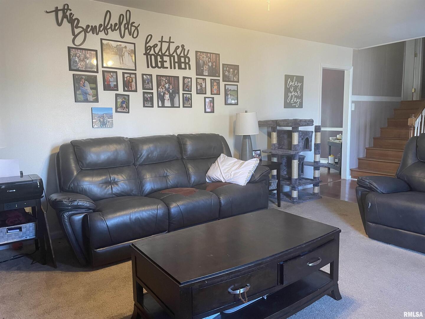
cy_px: 160
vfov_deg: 53.1
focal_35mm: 26
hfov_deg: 67.3
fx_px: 319
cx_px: 212
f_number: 1.6
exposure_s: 1/60
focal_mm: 4.2
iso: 125
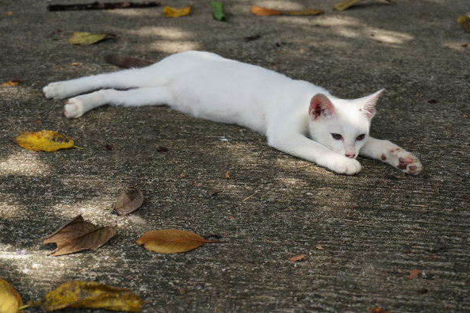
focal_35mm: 67
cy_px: 153
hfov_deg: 30.3
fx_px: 868
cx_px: 240
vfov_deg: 20.4
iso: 100
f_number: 5.6
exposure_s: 1/160
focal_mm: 43
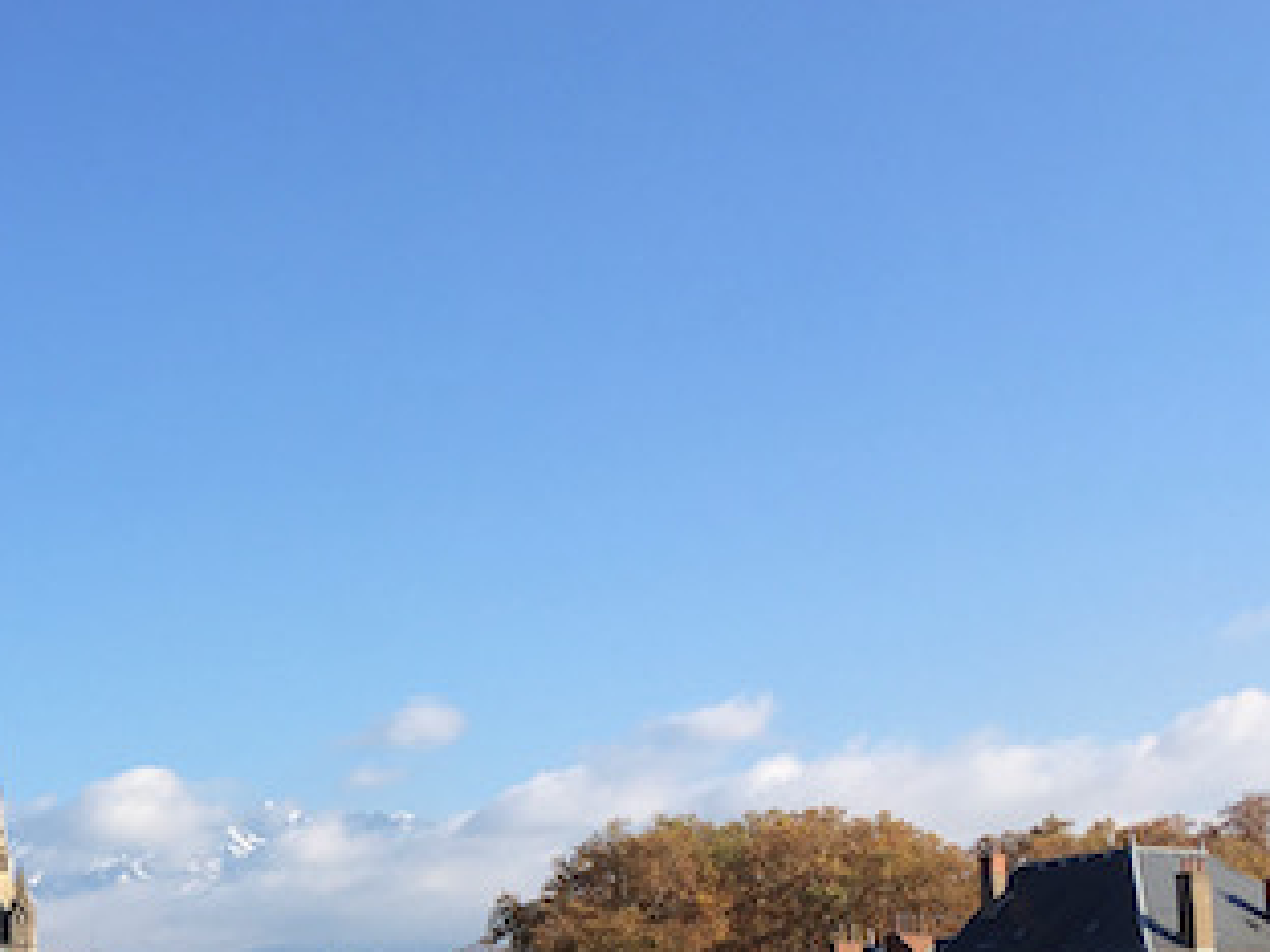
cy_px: 1131
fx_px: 2898
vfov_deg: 17.8
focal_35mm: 79
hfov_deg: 23.4
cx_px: -69
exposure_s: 1/986
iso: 25
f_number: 2.2
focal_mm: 4.15
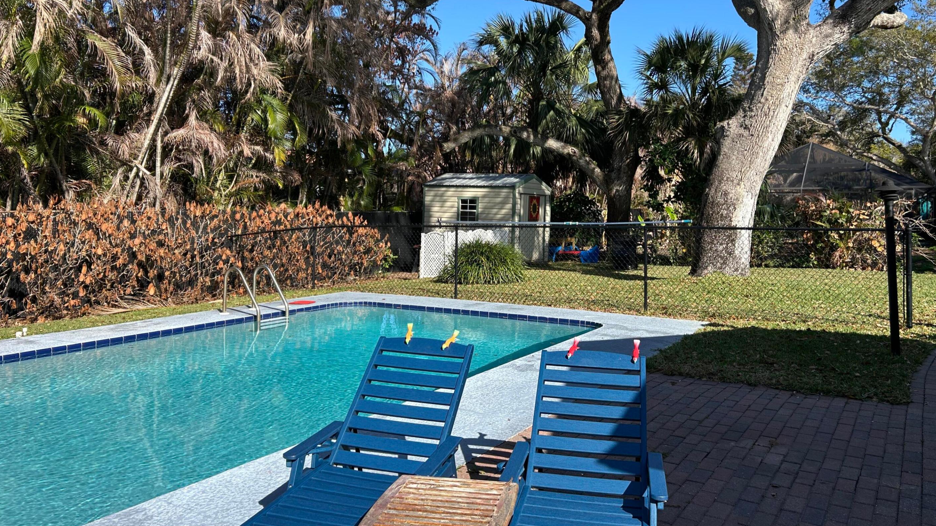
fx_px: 720
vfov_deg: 40.0
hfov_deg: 66.1
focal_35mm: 29
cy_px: 214
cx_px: 478
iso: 50
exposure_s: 1/2513
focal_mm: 5.7
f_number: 1.5
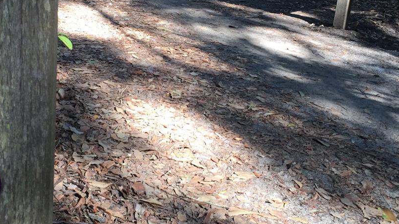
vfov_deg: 23.4
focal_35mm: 51
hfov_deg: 40.5
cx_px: 177
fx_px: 540
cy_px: 86
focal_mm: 4.15
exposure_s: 1/123
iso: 32
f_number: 2.2
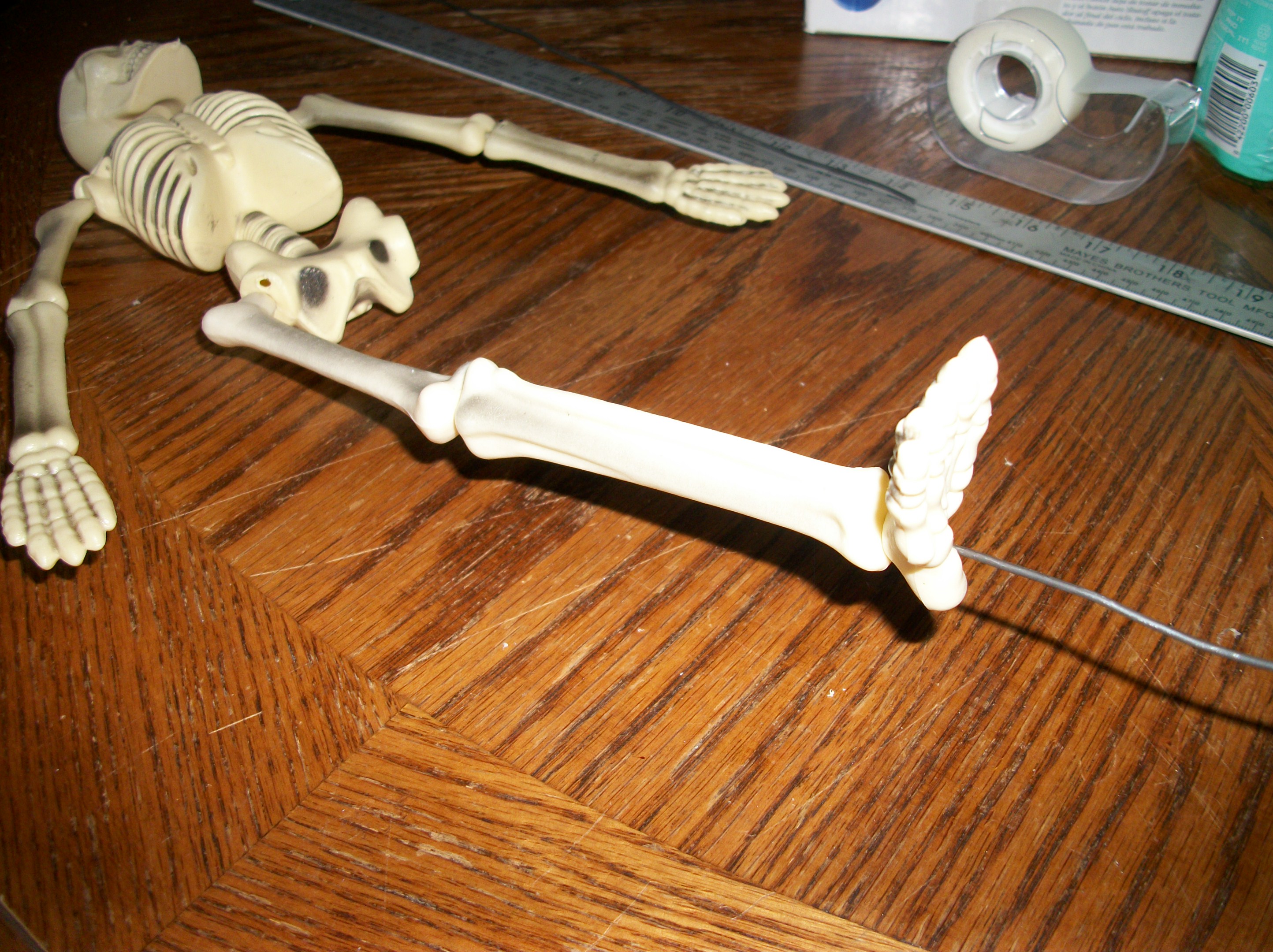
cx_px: 636
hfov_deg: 56.9
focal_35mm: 32
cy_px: 476
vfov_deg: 44.1
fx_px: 1176
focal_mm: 5.7
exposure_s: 1/60
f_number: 2.9
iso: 80
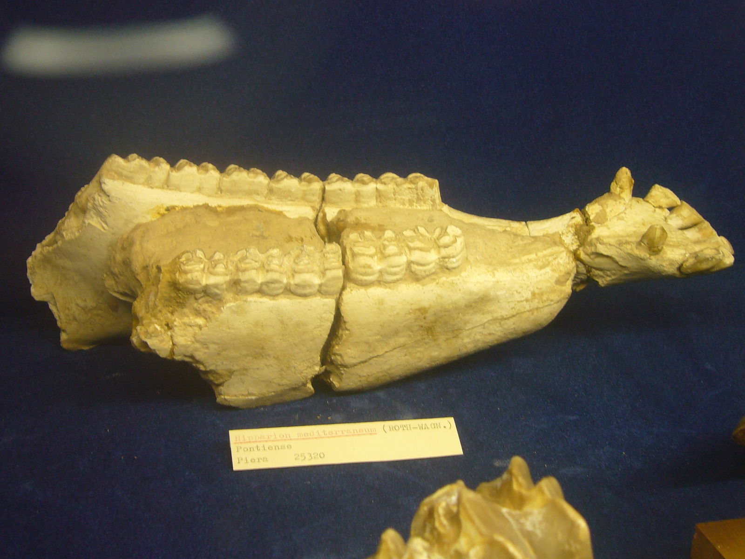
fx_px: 1033
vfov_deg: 30.3
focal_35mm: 48
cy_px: 280
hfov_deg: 39.7
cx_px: 372
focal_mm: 5.7
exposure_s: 1/20
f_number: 3
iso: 100
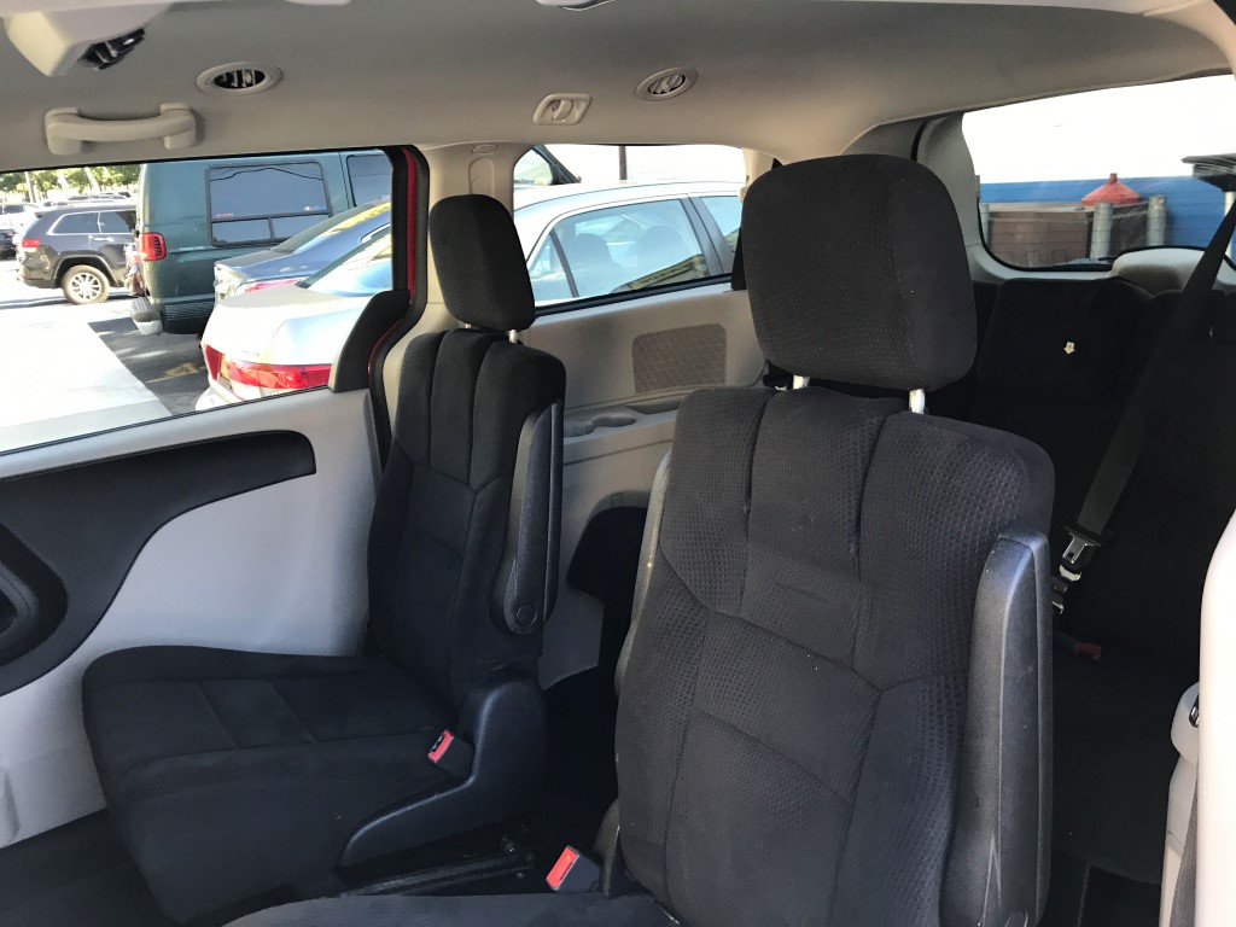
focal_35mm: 28
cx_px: 618
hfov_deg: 63.4
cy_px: 464
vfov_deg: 49.7
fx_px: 1000
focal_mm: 3.99
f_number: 1.8
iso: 40
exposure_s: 1/30
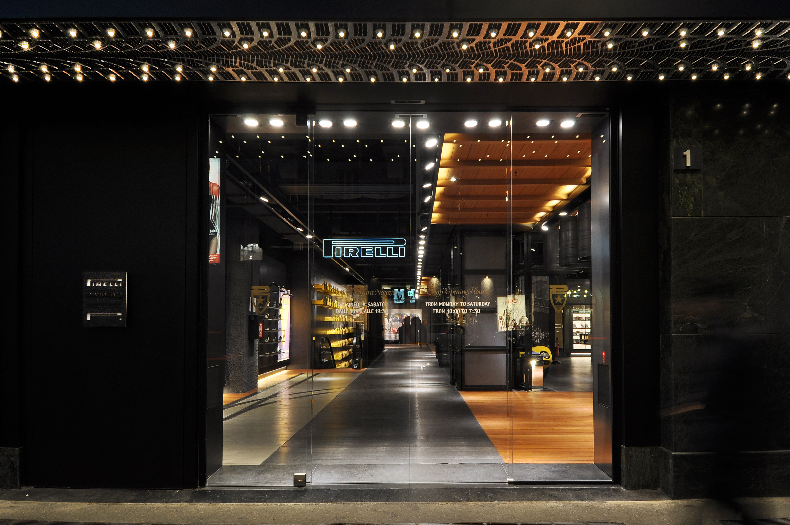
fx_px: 395
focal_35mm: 18
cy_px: 262
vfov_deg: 67.2
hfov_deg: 90.1
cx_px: 395
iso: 200
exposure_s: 1/3
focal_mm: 12
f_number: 9
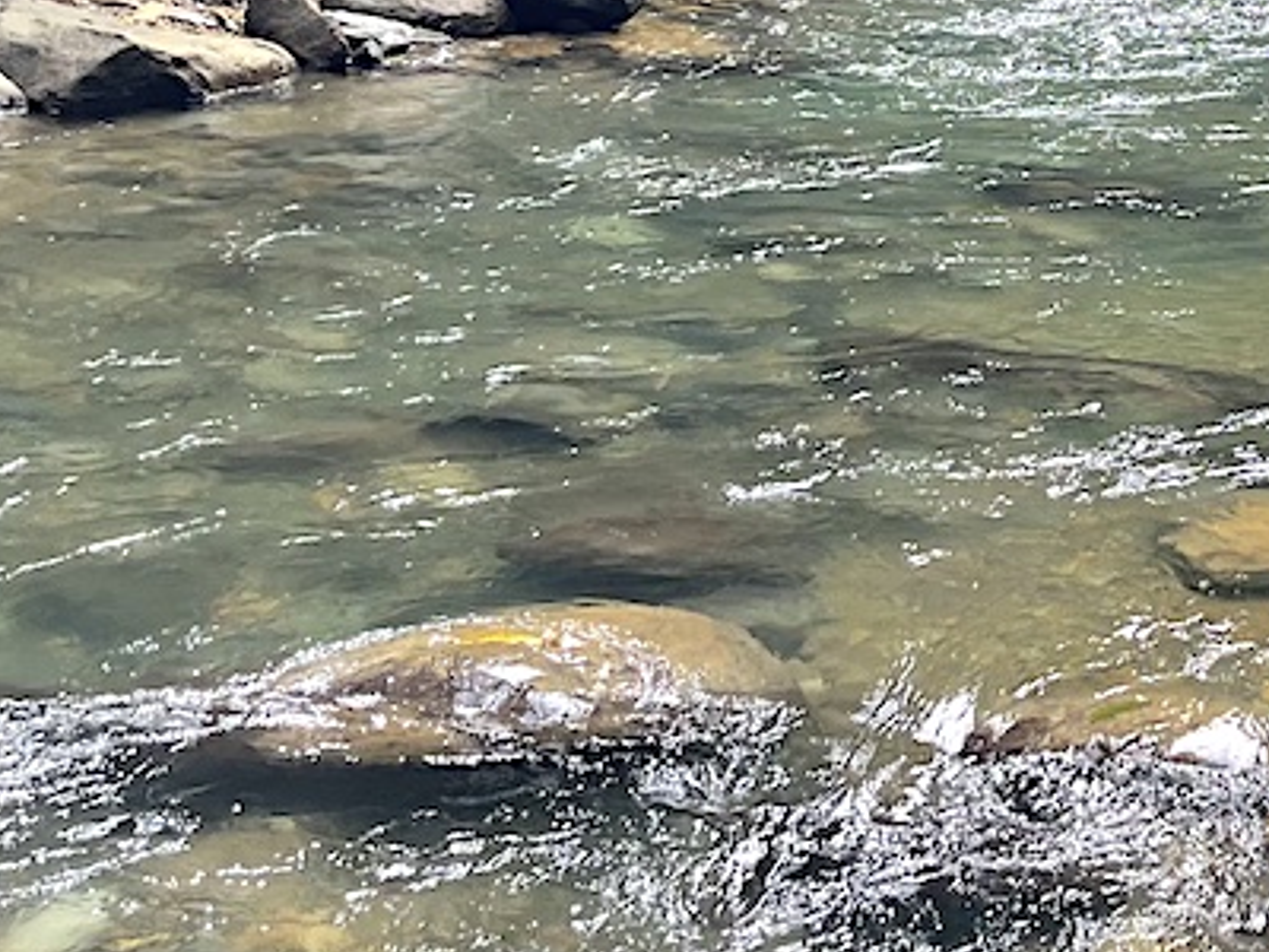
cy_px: -248
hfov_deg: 23.6
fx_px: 2933
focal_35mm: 80
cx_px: 1209
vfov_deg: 17.4
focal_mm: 5.1
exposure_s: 1/235
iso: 32
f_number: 1.6
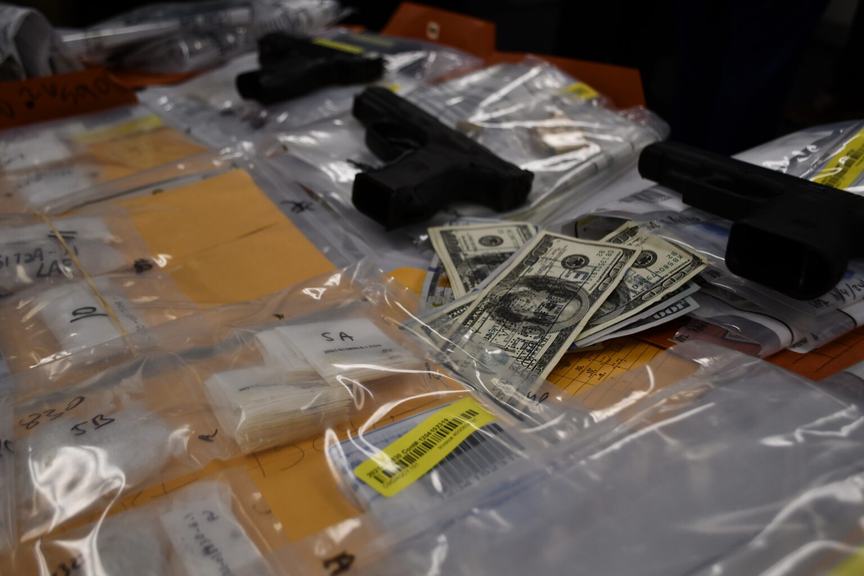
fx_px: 864
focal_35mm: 36
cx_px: 432
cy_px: 288
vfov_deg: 36.9
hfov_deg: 53.1
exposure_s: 1/250
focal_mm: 24
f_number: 4
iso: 640
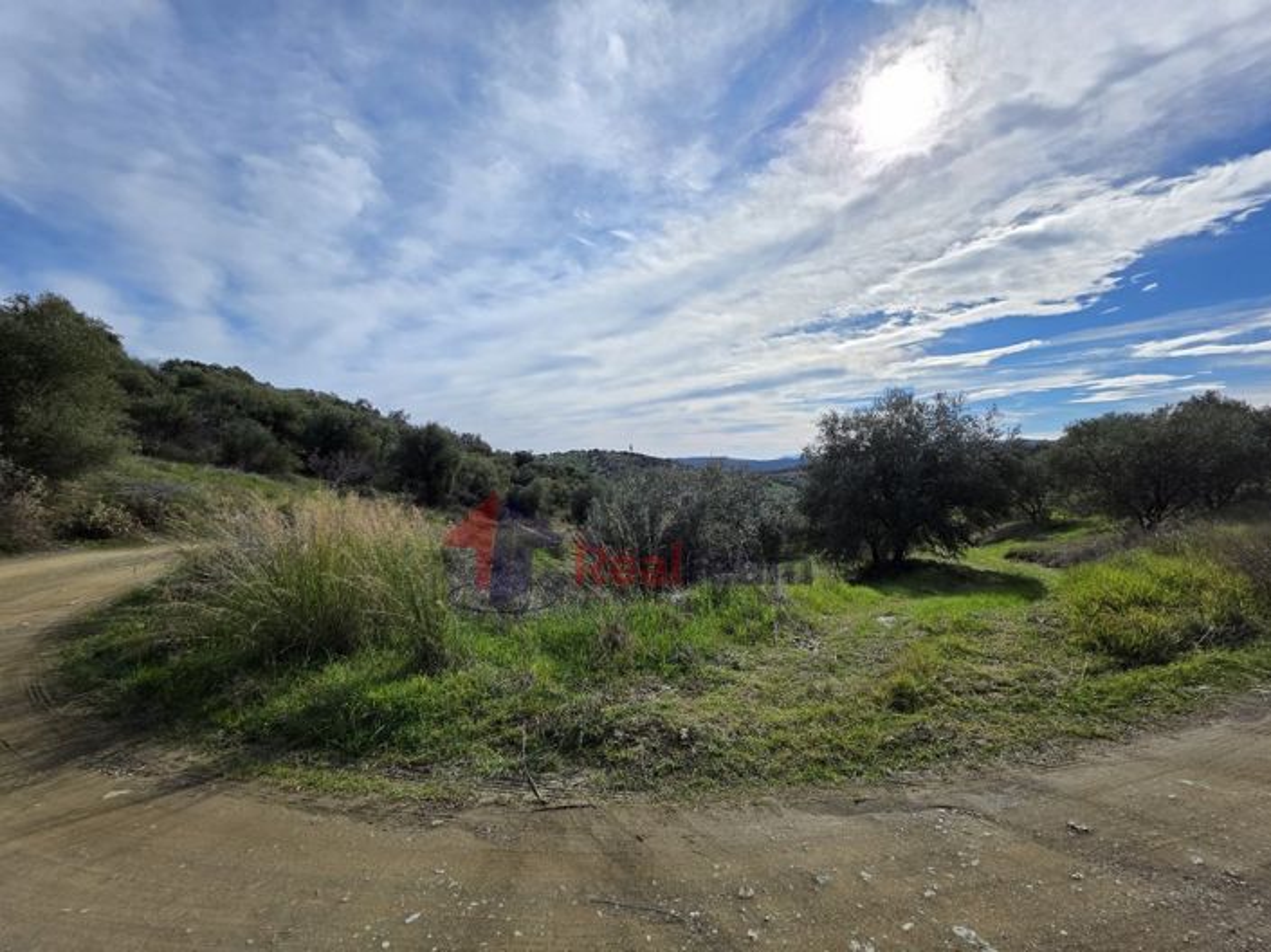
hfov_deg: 106.2
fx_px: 477
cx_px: 636
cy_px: 476
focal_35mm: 13
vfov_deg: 89.9
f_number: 1.9
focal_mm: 2.2
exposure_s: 1/5422
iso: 40
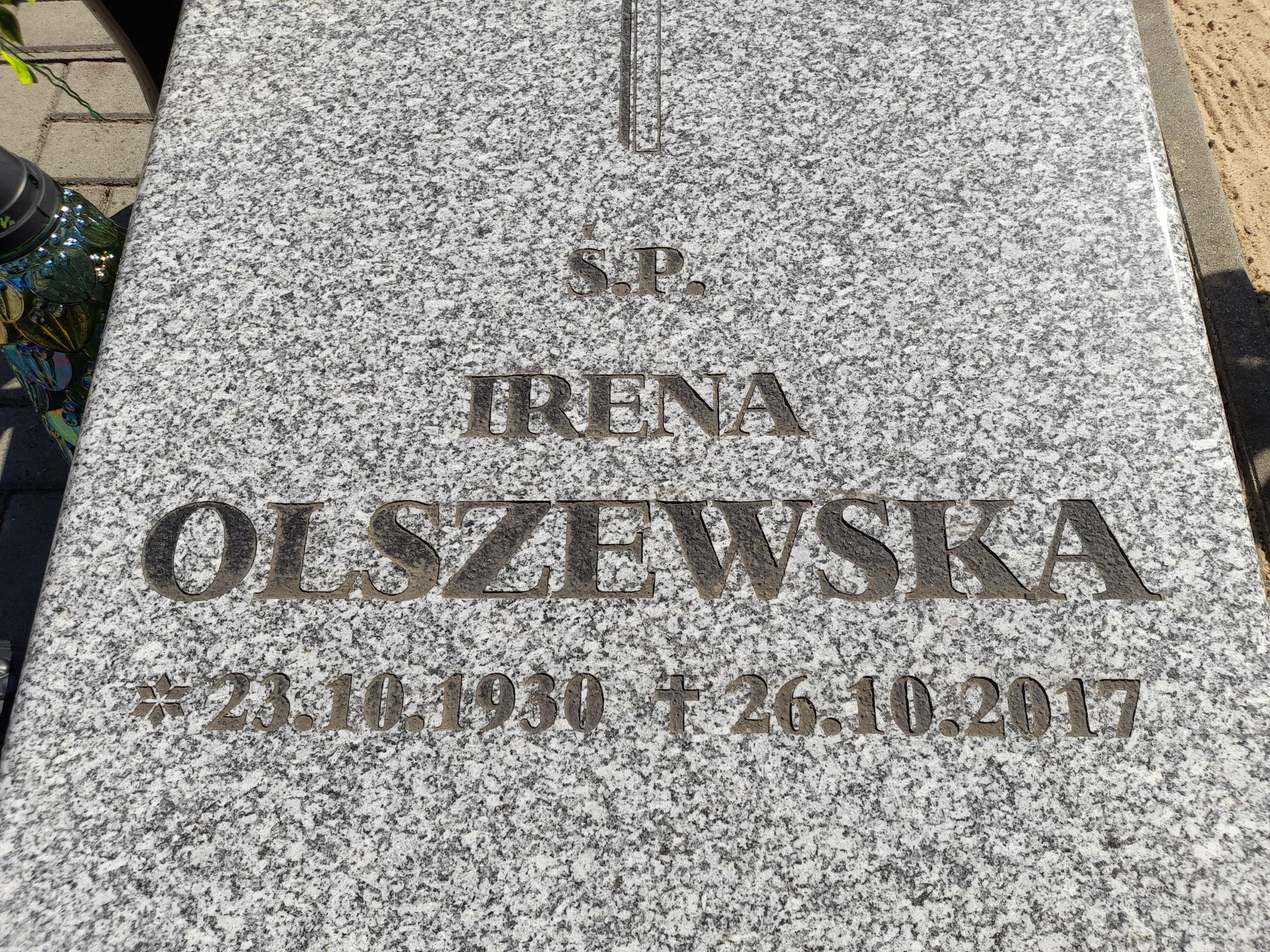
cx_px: 635
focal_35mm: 25
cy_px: 476
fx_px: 917
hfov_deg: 69.4
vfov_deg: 54.9
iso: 20
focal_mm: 4.6
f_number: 2
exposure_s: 1/926
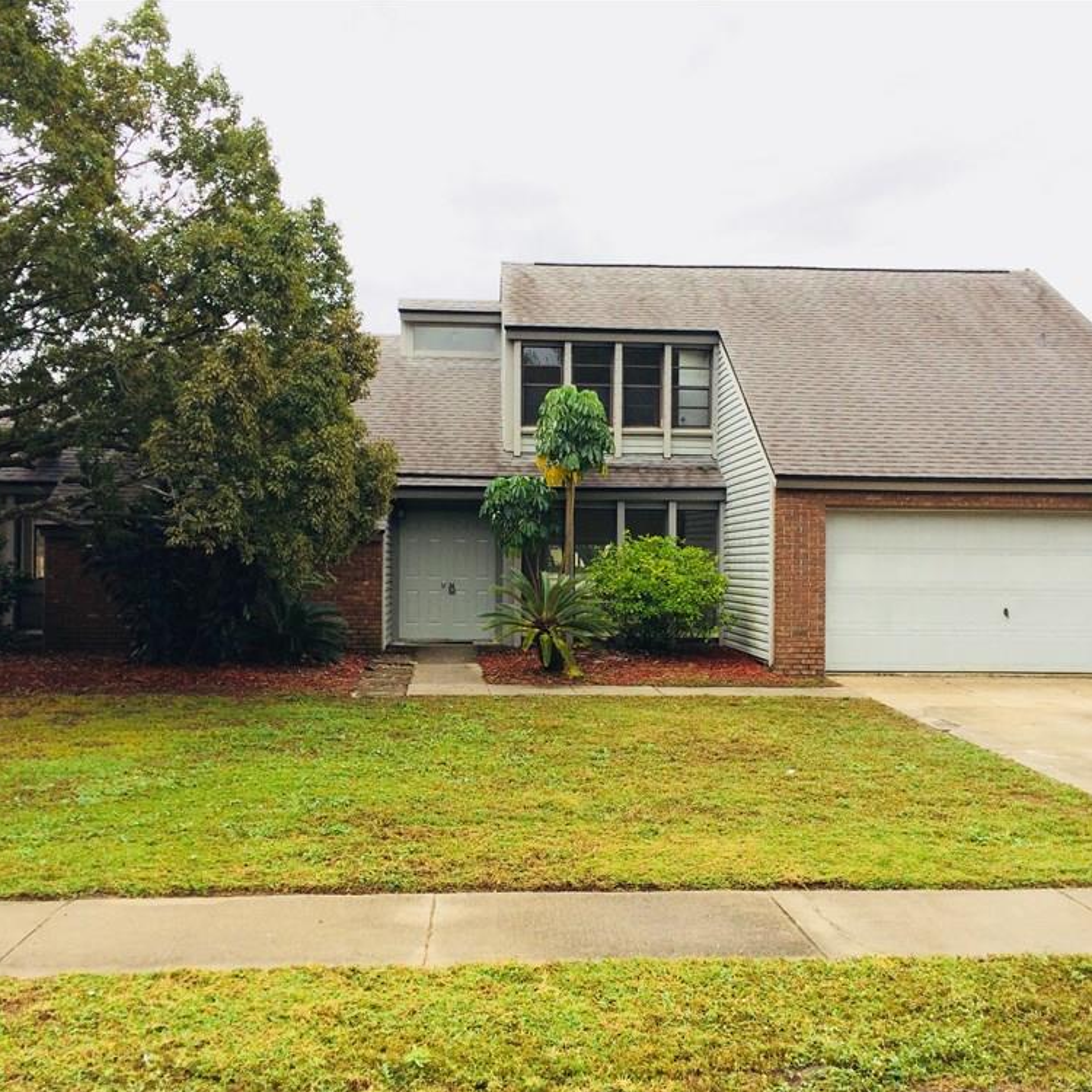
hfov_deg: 47.2
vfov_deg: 47.2
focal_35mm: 35
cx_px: 569
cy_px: 556
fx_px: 1249
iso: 32
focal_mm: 4.15
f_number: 2.2
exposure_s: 1/198
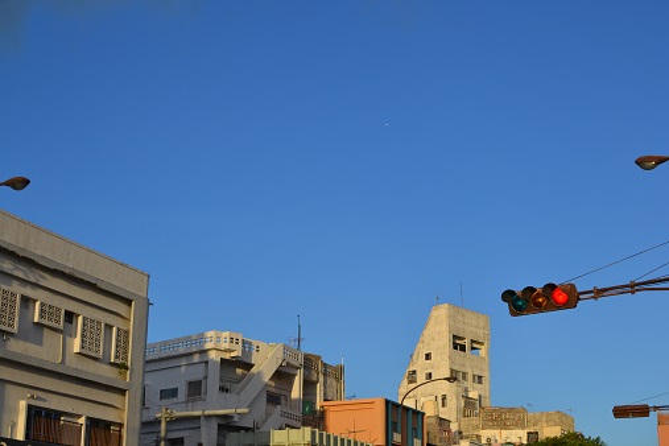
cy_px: 223
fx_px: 976
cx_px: 334
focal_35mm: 52
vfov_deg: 25.8
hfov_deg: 37.9
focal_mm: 35
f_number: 7.1
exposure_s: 1/200
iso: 100
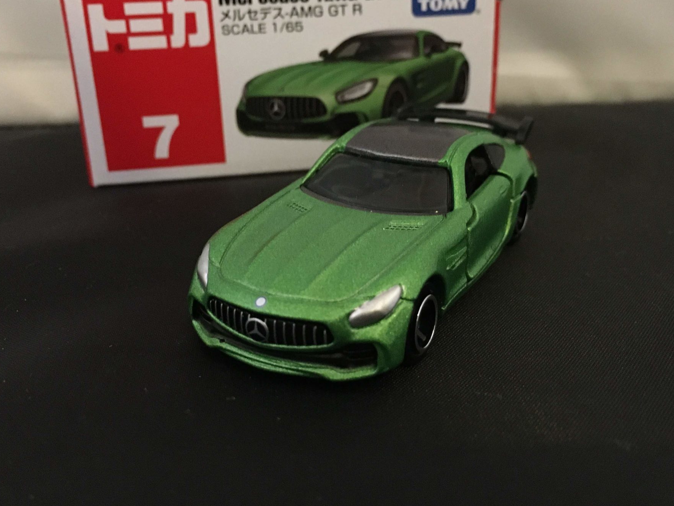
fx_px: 818
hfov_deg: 44.7
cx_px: 379
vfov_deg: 34.3
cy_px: 218
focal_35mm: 42
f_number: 2.2
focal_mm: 4.15
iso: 500
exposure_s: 1/15
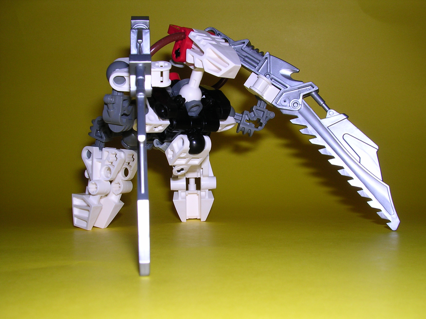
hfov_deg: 49.0
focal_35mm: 38
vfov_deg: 37.7
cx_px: 213
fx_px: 468
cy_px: 160
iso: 100
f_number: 5.6
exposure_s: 1/60.1
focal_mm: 5.8
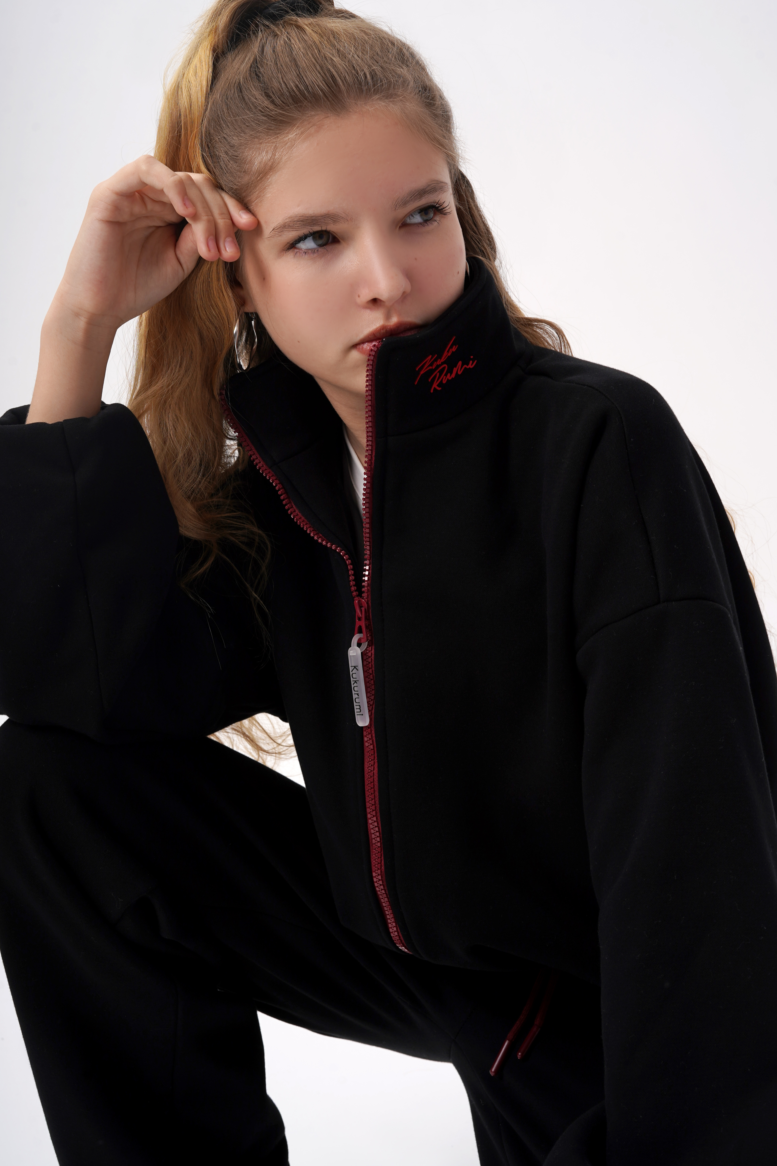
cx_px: 391
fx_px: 1651
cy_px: 572
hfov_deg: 26.5
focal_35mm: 51
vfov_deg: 38.9
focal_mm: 50
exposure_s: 1/160
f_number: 10
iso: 100
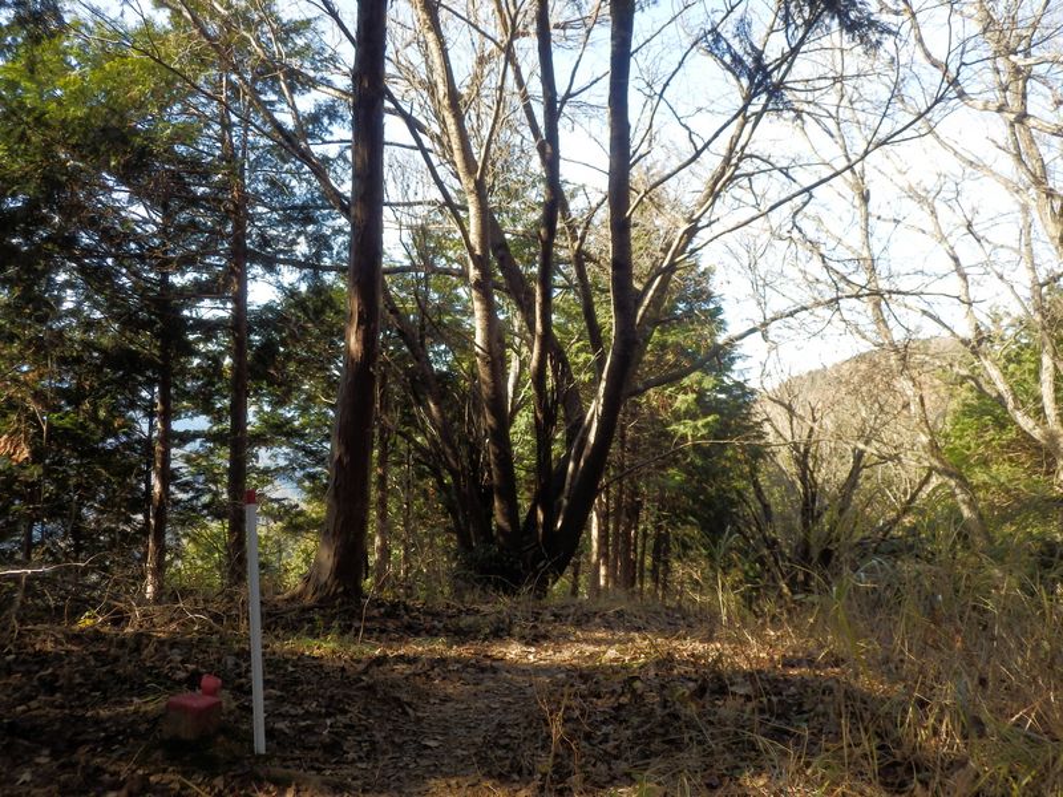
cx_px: 532
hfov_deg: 50.1
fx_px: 1136
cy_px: 398
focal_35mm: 37
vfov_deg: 38.7
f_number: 3.9
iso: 80
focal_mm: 6.6
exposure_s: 1/125
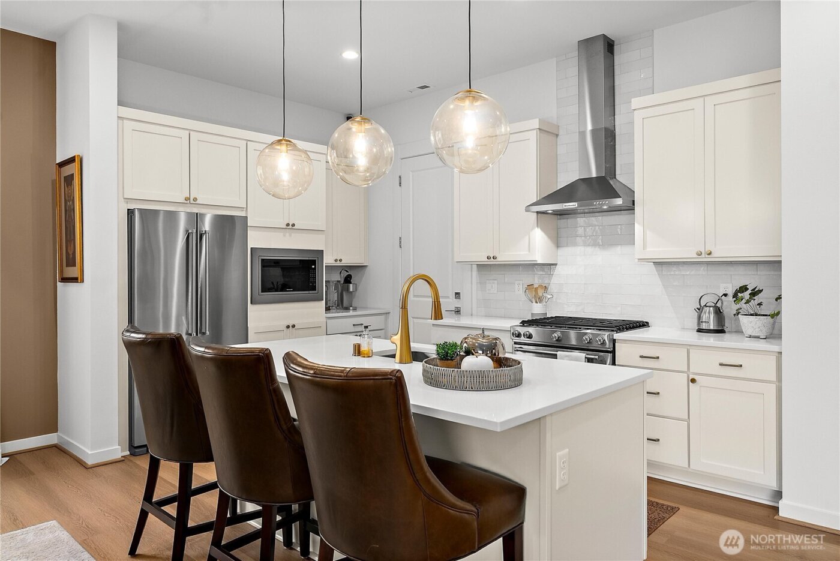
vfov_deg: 53.2
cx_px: 420
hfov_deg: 73.7
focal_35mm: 24
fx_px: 560
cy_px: 280
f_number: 7.1
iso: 1000
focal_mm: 24
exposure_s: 1/6
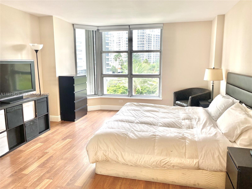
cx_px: 126
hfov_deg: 67.3
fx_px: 189
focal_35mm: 26
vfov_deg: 53.1
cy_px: 94
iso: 64
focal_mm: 4.25
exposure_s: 1/121
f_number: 1.8
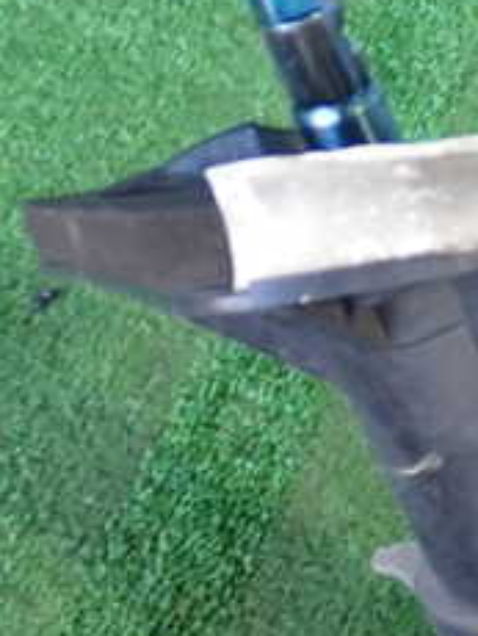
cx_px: 735
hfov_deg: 14.0
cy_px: 517
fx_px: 1819
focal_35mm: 99
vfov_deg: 19.6
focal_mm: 6.83
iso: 200
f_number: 2.7
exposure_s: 1/40
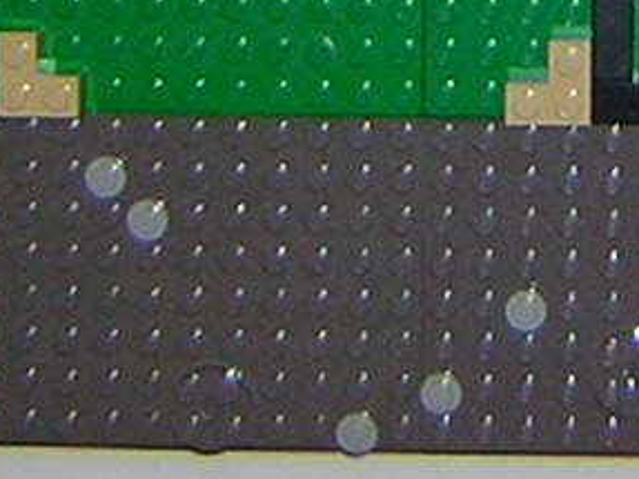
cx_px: 793
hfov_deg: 9.7
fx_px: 3709
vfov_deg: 7.1
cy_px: -561
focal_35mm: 201
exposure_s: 1/60.1
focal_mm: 4.7
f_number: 2.6
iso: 50
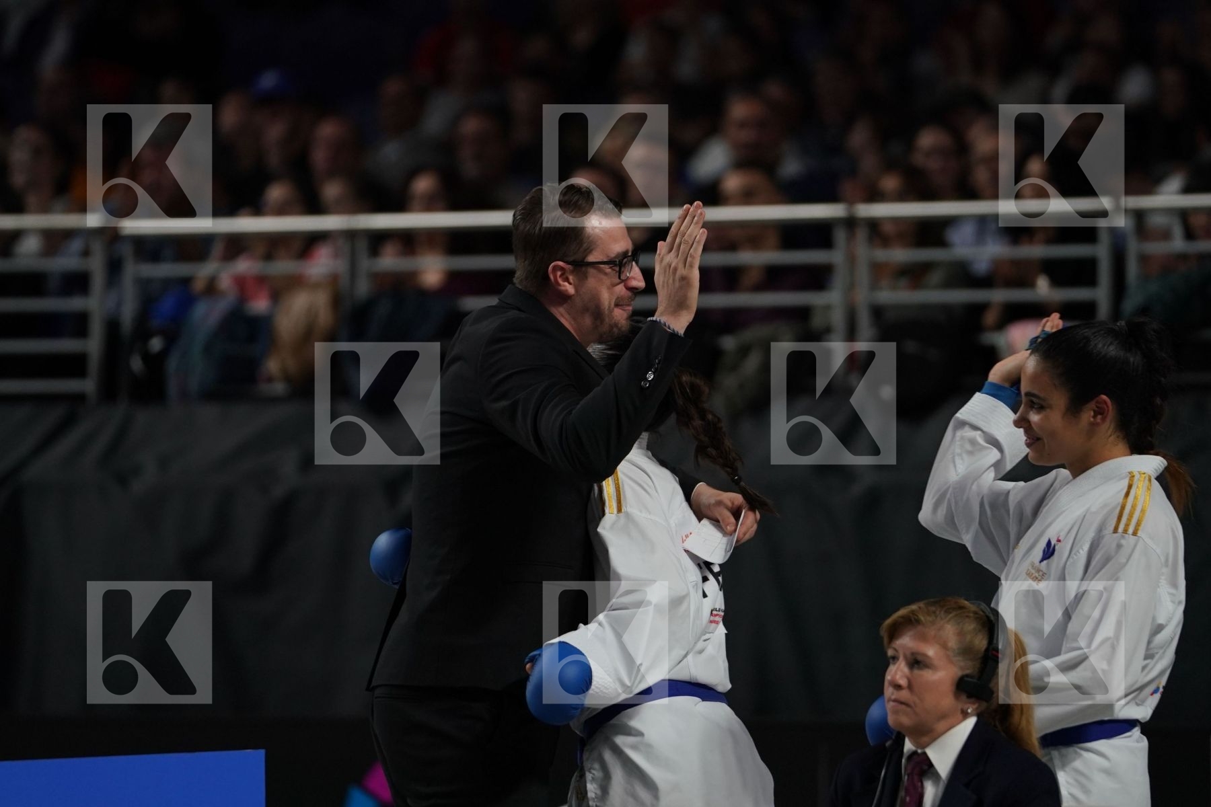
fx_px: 10091
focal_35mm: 300
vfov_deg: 4.6
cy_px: 404
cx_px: 606
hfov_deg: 6.9
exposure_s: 1/1000
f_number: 2.8
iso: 1000
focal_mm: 200
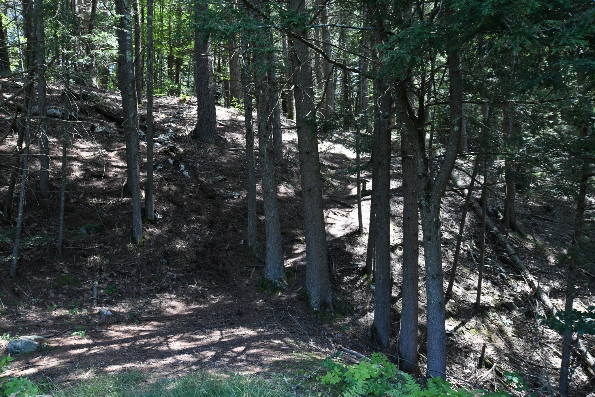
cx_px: 298
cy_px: 198
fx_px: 578
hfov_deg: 54.4
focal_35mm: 35
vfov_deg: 37.9
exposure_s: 1/200
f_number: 8
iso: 1600
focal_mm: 35
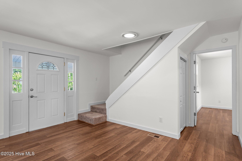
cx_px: 121
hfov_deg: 93.3
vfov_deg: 70.4
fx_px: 114
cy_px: 80
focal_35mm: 17
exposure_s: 1/8
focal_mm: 17
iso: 400
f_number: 4
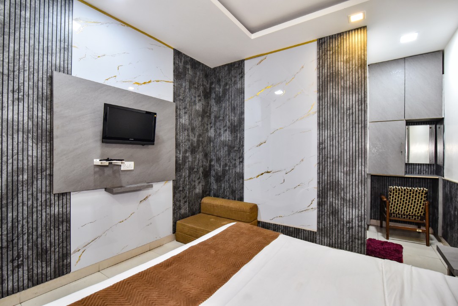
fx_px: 204
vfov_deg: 73.8
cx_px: 229
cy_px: 153
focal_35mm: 16
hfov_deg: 96.7
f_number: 7.1
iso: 2000
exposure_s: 1/50
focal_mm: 16
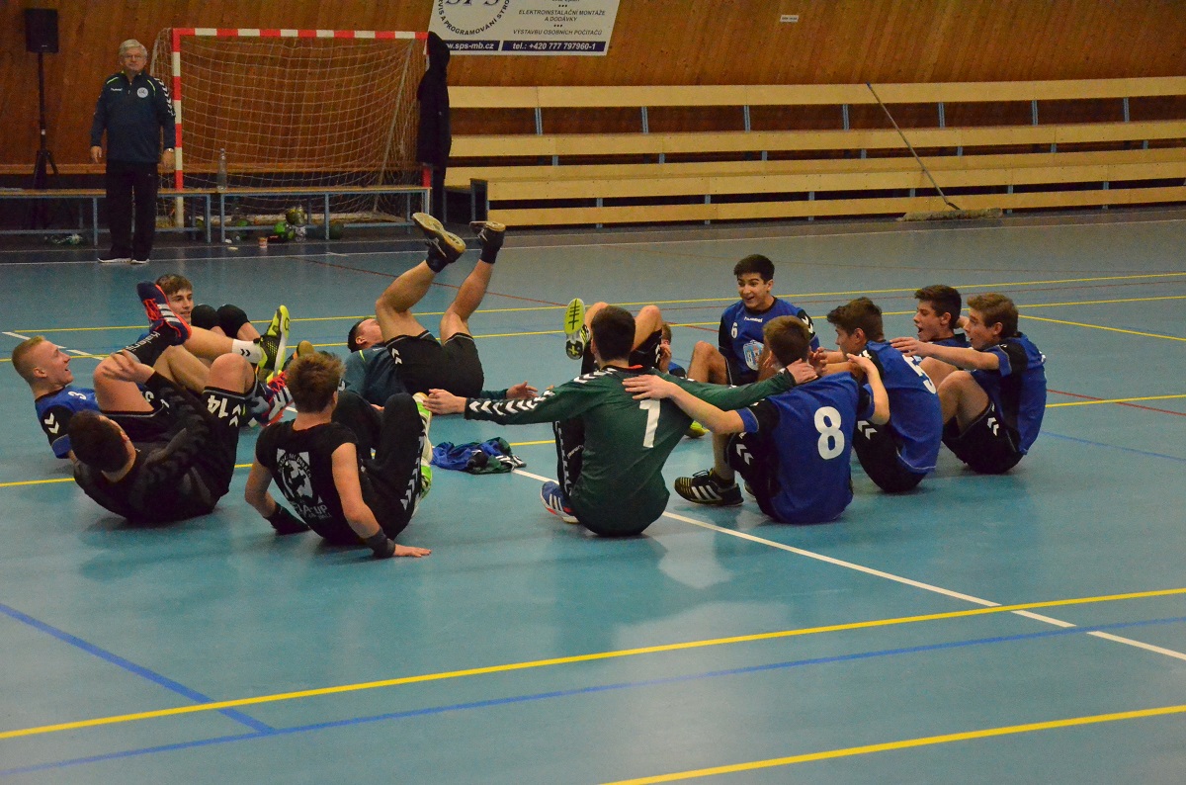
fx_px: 3057
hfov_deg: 22.0
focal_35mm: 93
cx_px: 593
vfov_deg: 14.6
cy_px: 392
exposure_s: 1/800
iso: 6400
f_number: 5.3
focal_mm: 62
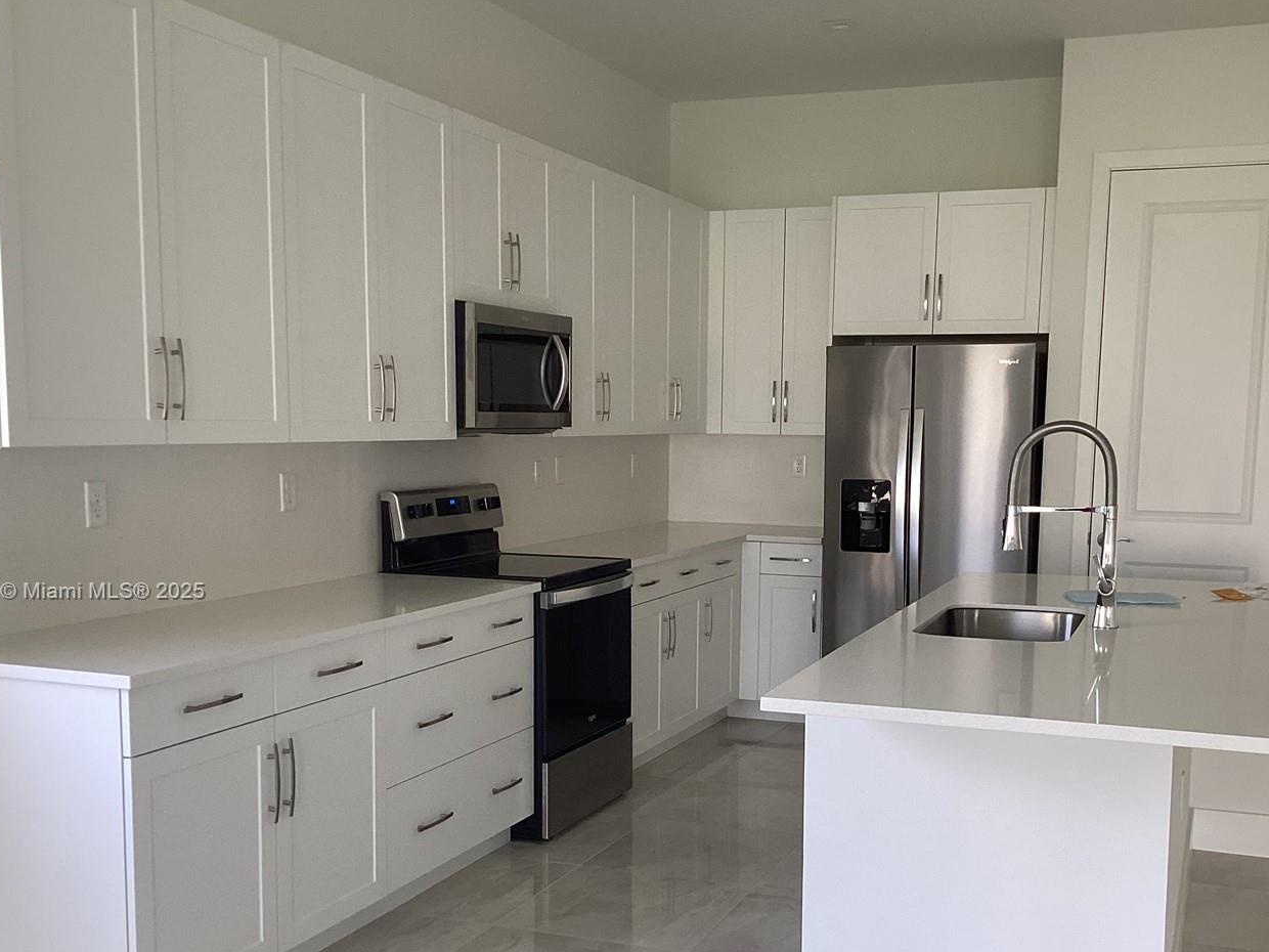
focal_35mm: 40
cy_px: 593
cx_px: 696
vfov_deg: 35.8
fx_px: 1466
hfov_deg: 46.7
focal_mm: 3.3
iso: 80
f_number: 2.4
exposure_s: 1/60
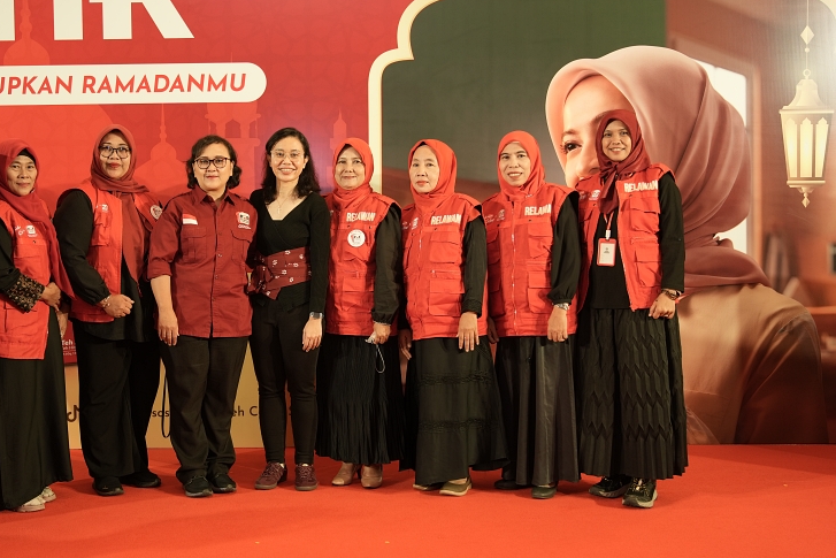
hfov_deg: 44.0
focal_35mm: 44
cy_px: 235
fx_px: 1022
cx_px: 293
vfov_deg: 30.5
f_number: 2.8
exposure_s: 1/50
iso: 250
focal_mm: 32
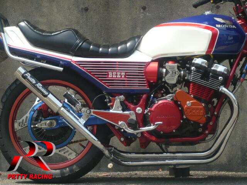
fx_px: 920
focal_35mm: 129
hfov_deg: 15.3
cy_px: 92
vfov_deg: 11.5
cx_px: 124
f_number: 5.2
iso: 100
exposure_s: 1/200
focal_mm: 14.1
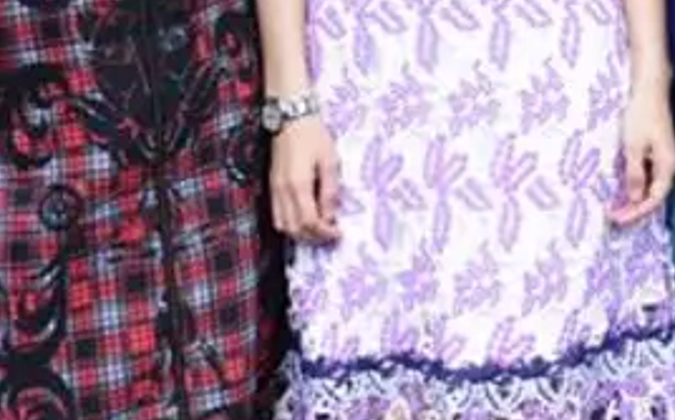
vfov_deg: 11.7
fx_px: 1967
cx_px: 718
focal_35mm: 107
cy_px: -202
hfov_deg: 18.8
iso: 5000
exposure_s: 1/2500
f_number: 4.5
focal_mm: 24
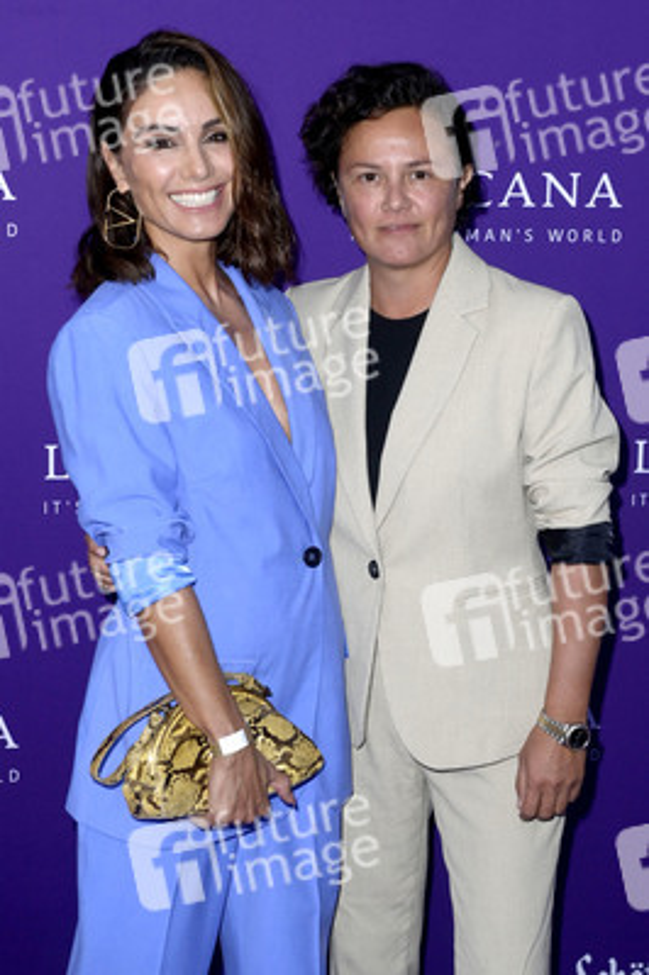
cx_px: 324
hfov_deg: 21.9
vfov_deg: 32.4
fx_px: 1679
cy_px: 488
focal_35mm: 62
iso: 800
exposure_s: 1/250
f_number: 5.6
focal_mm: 62
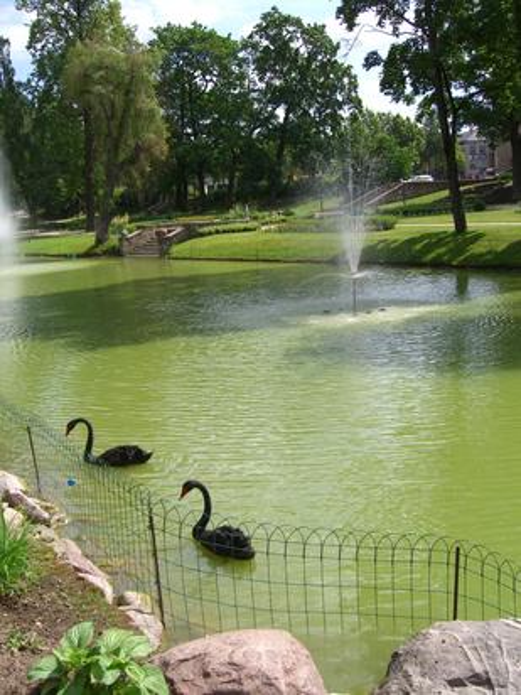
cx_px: 260
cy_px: 348
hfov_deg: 37.7
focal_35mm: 38
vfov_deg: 49.0
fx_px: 763
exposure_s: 1/500
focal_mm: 7.9
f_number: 4
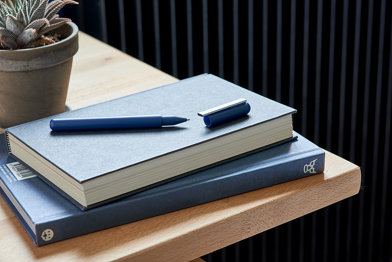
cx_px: 196
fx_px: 926
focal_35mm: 85
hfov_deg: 23.9
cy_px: 131
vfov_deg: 16.1
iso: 100
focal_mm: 85
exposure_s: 1/5
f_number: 8
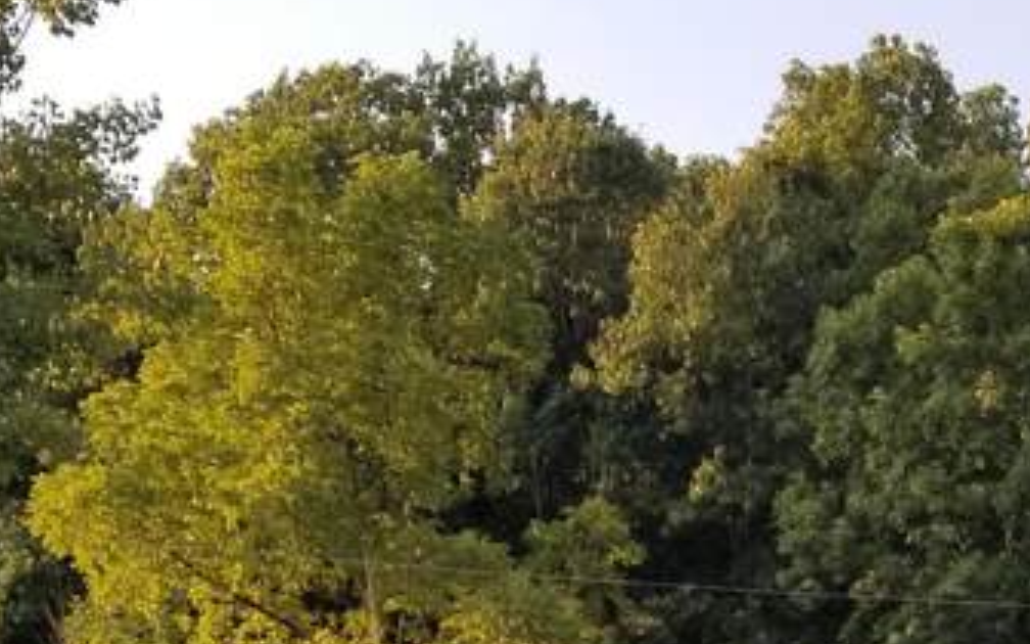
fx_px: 2947
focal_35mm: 105
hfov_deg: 19.1
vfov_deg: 11.7
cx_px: 1094
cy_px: 1079
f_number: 1.7
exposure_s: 1/716
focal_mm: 4.25
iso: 50
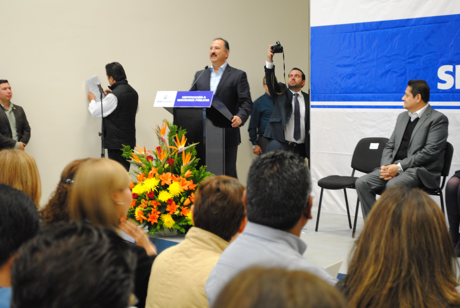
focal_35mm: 82
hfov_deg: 24.6
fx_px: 1055
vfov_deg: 16.6
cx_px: 230
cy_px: 154
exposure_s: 1/8
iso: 800
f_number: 5.6
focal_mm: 55
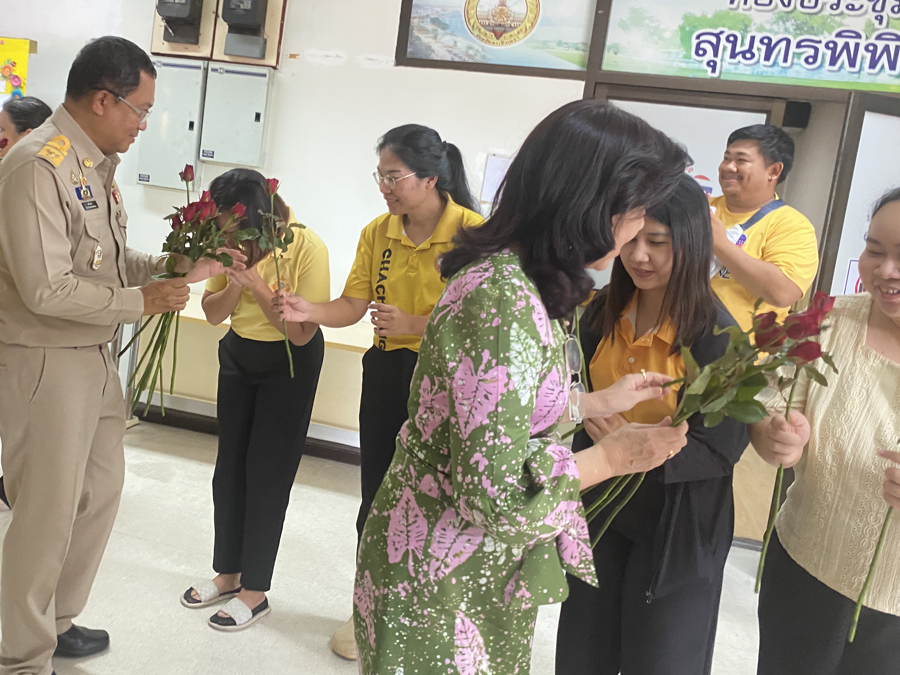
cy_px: 278
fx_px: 858
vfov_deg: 42.8
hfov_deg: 54.6
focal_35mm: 33
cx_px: 329
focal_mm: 4.25
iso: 250
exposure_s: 1/60
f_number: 1.8
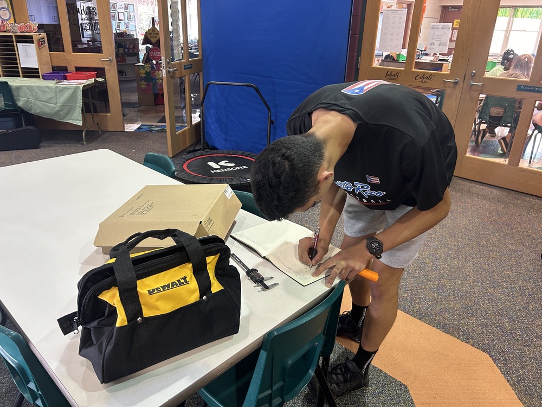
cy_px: 204
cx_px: 271
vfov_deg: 53.1
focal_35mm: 26
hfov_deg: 67.3
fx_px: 407
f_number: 1.5
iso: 160
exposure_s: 1/60
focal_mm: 5.7
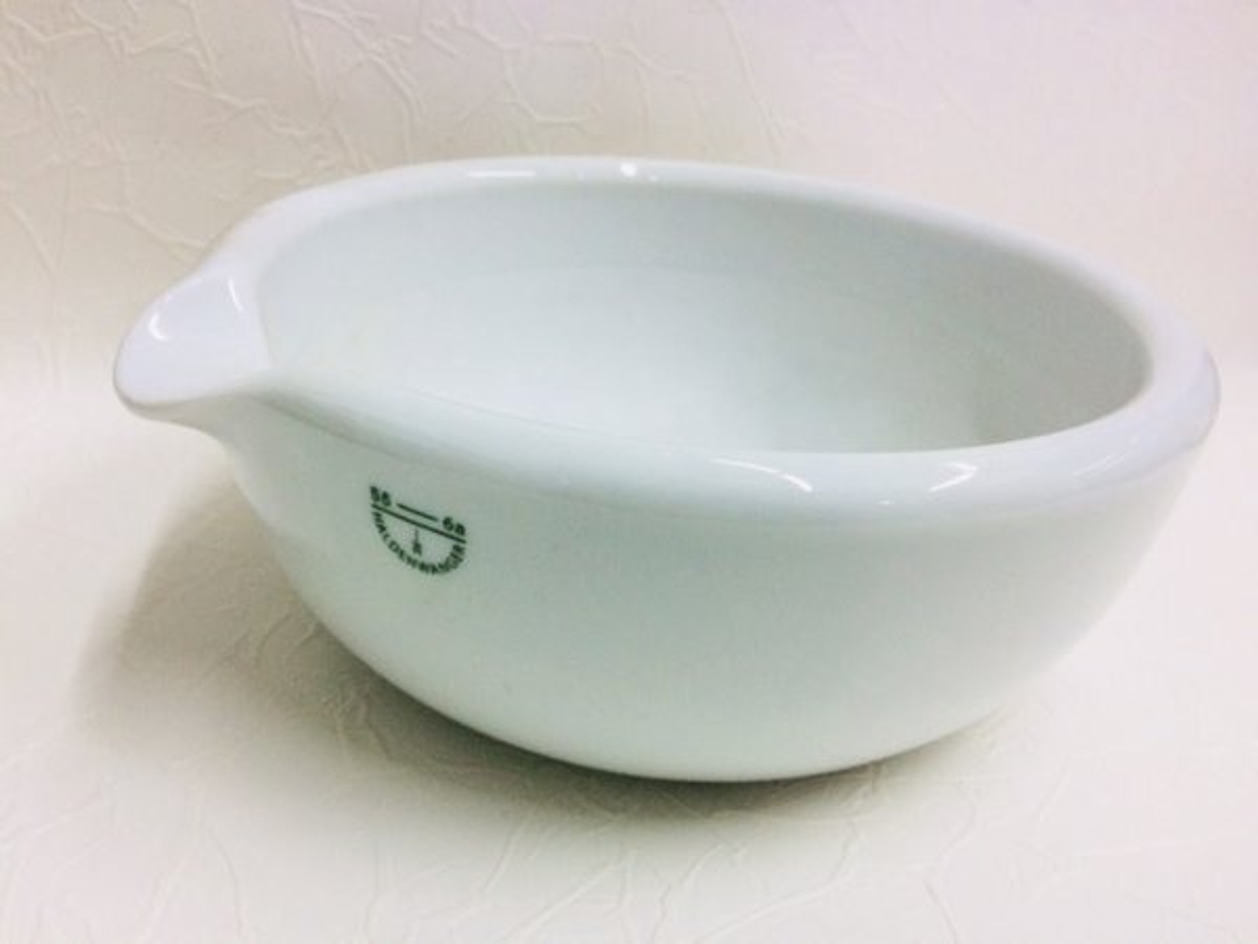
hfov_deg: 61.7
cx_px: 629
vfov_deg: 48.2
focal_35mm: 29
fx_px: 1054
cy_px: 472
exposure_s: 1/33
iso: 125
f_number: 2.2
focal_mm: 4.15
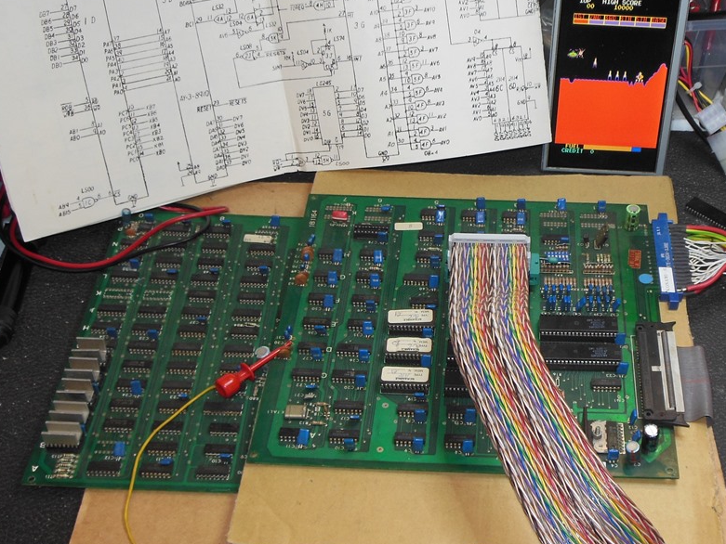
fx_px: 797
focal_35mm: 38
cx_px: 359
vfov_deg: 37.6
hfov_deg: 49.0
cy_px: 328
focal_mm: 5.2
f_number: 3.3
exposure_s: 1/30
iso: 125
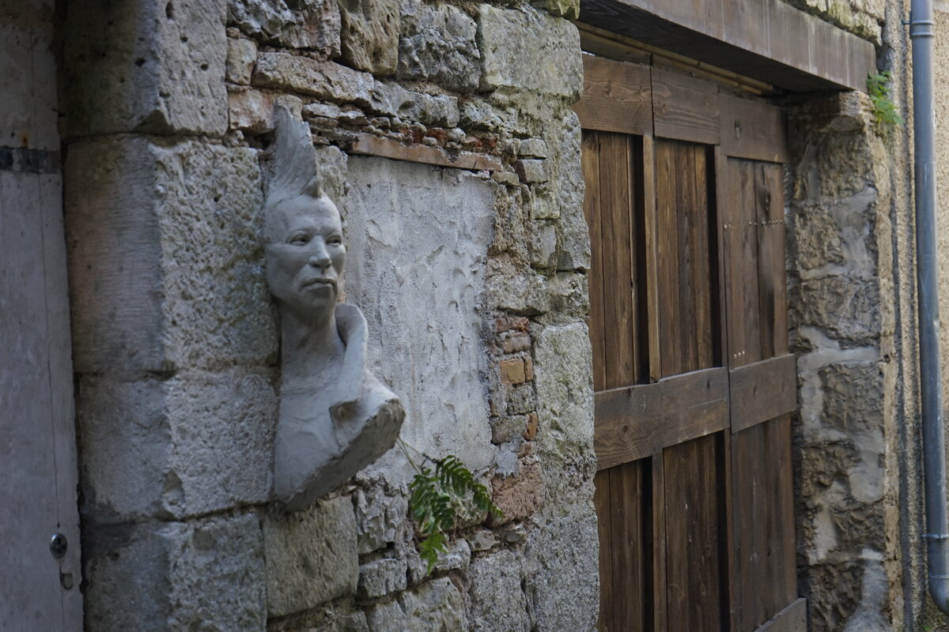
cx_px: 474
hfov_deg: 28.8
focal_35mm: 70
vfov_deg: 19.5
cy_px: 316
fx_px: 1845
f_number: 5.6
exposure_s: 1/160
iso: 1000
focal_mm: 70
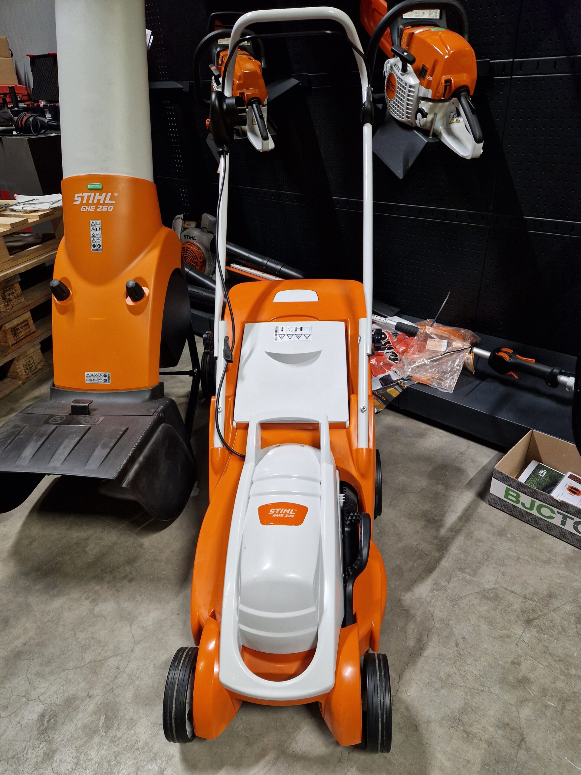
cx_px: 290
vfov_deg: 73.9
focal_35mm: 23
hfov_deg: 58.9
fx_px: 515
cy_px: 388
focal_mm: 5.4
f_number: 1.8
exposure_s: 1/100
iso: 200
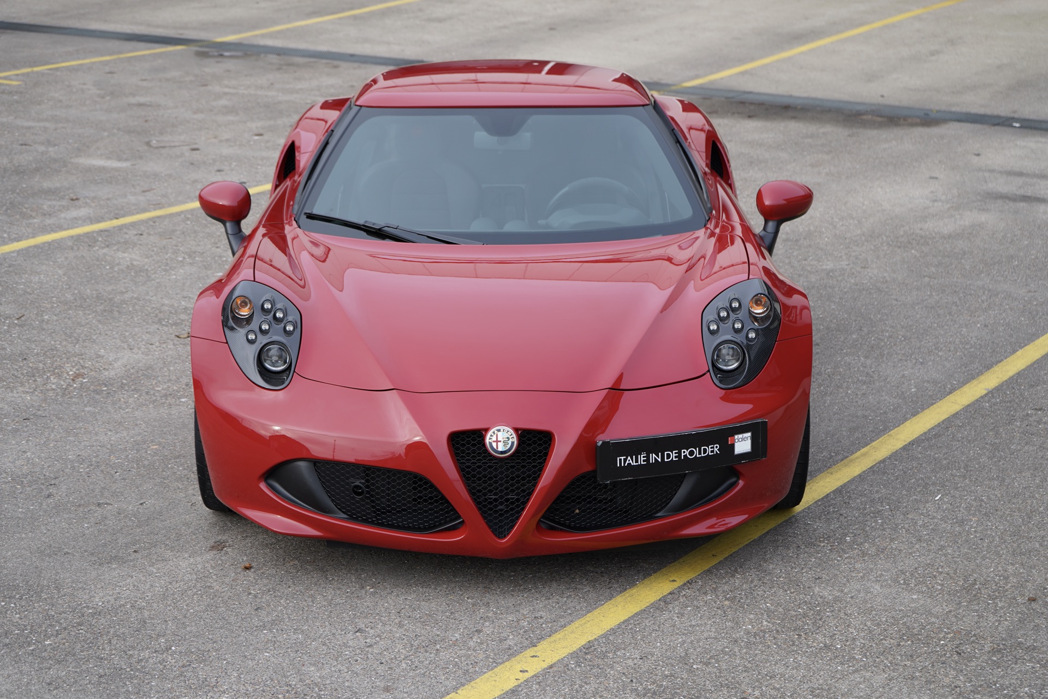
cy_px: 350
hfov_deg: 30.1
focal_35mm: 67
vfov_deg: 20.3
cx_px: 524
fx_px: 1950
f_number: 5.6
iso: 200
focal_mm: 67
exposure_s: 1/160
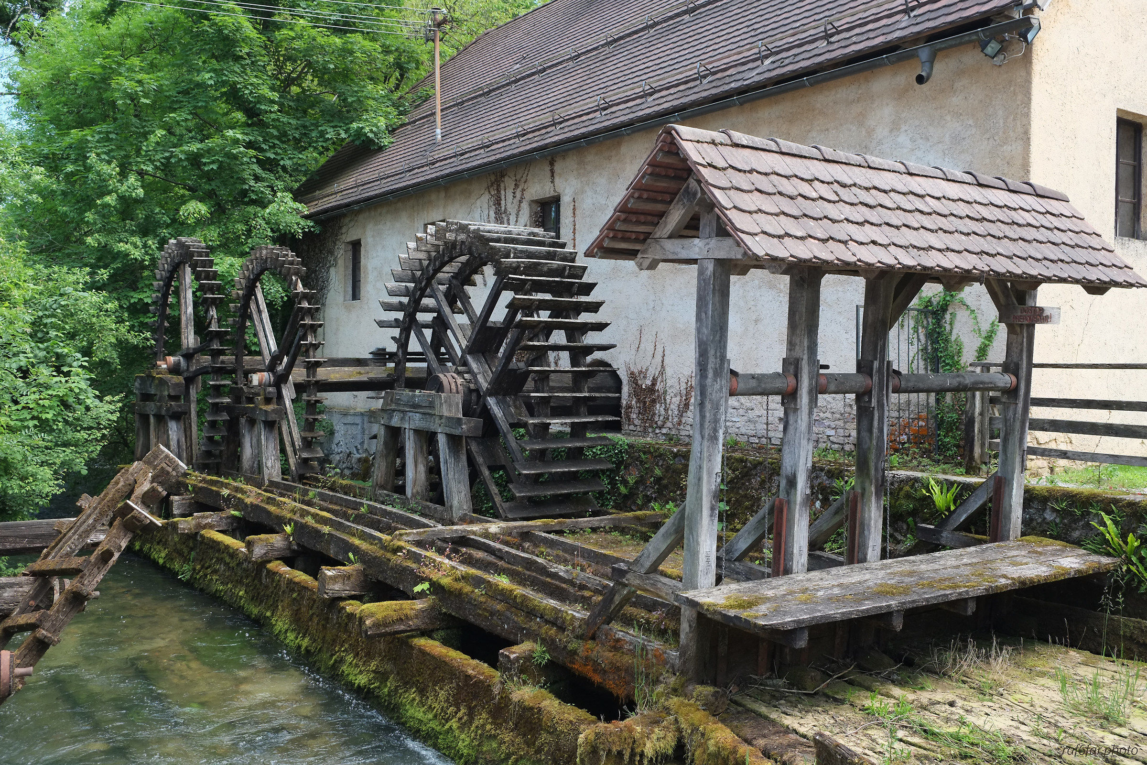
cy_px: 382
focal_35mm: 31
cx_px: 574
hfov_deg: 60.3
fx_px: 988
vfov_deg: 42.3
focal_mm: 20.5
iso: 400
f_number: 5.6
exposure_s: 1/150
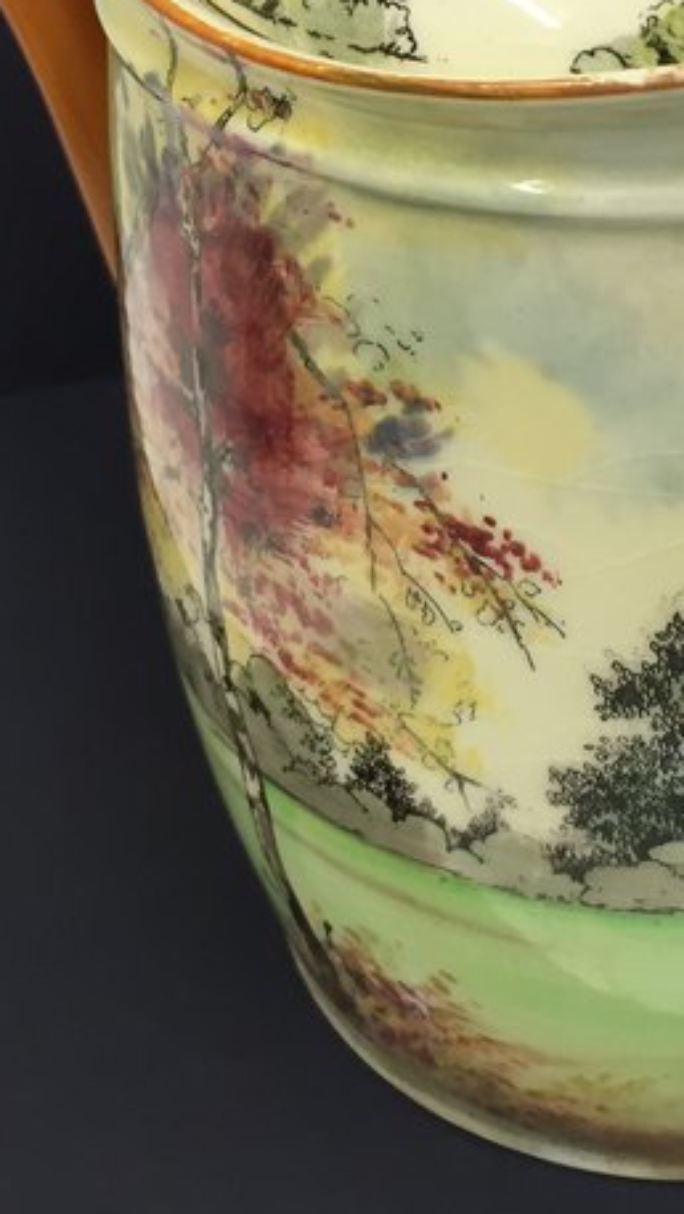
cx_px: 700
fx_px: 2222
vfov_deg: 30.2
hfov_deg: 17.1
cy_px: 363
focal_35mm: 69
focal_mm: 4.15
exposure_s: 1/33
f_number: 2.2
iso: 40
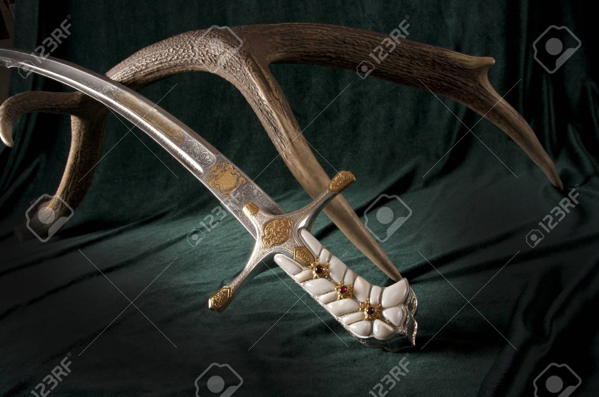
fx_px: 598
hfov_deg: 53.2
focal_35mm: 36
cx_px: 300
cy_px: 198
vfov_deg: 36.8
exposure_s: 1/40
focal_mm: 24
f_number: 18
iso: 100
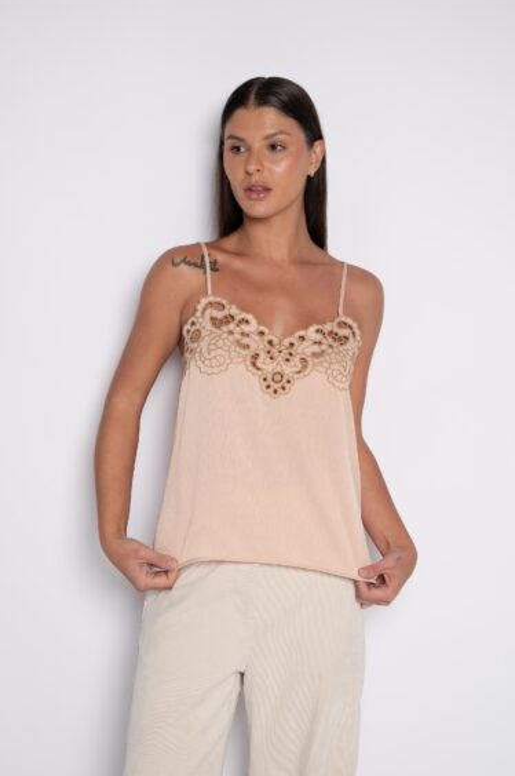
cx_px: 264
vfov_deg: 41.9
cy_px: 407
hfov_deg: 28.6
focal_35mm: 47
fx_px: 1011
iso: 200
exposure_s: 1/160
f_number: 5.6
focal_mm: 44
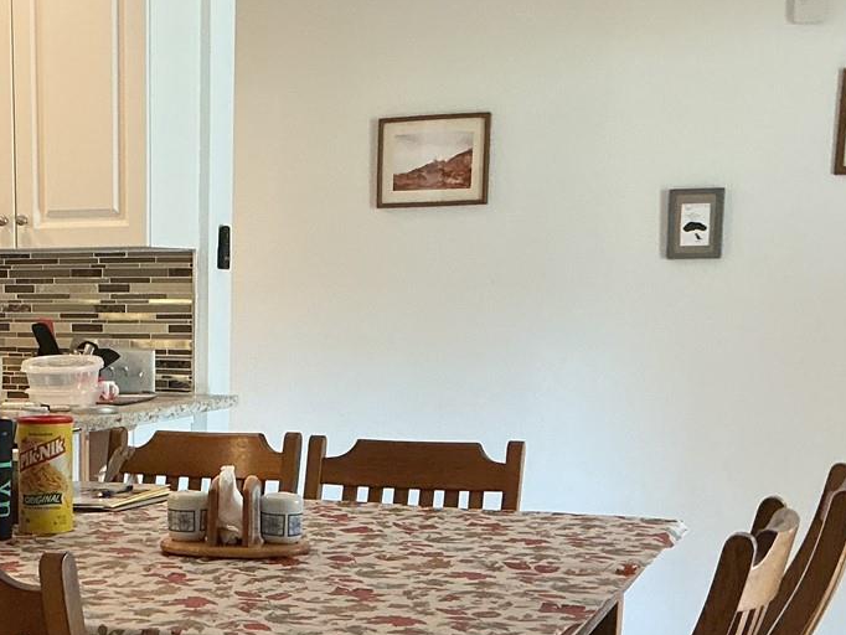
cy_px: 600
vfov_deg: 21.1
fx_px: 1662
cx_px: 109
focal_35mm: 68
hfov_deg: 27.7
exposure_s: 1/60
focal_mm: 3
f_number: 1.8
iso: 200
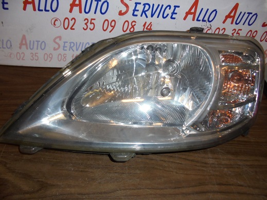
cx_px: 134
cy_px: 100
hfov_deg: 67.3
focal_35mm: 26
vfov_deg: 53.0
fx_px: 200
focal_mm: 4.6
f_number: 3.5
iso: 160
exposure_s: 1/30
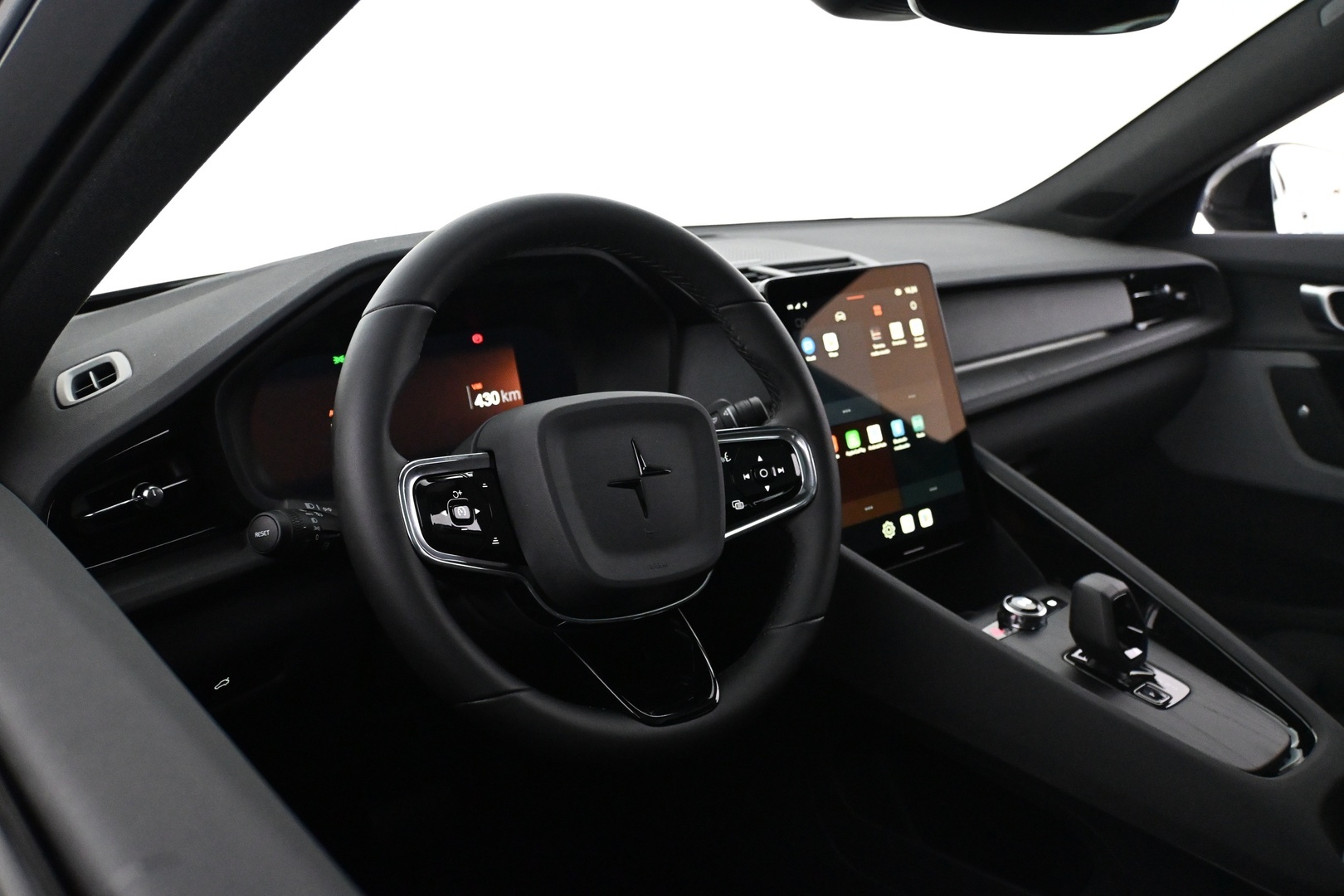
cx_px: 672
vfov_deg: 42.6
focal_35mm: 31
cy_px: 448
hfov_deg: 60.7
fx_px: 1148
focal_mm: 20.5
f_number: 3.8
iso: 5000
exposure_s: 1/60
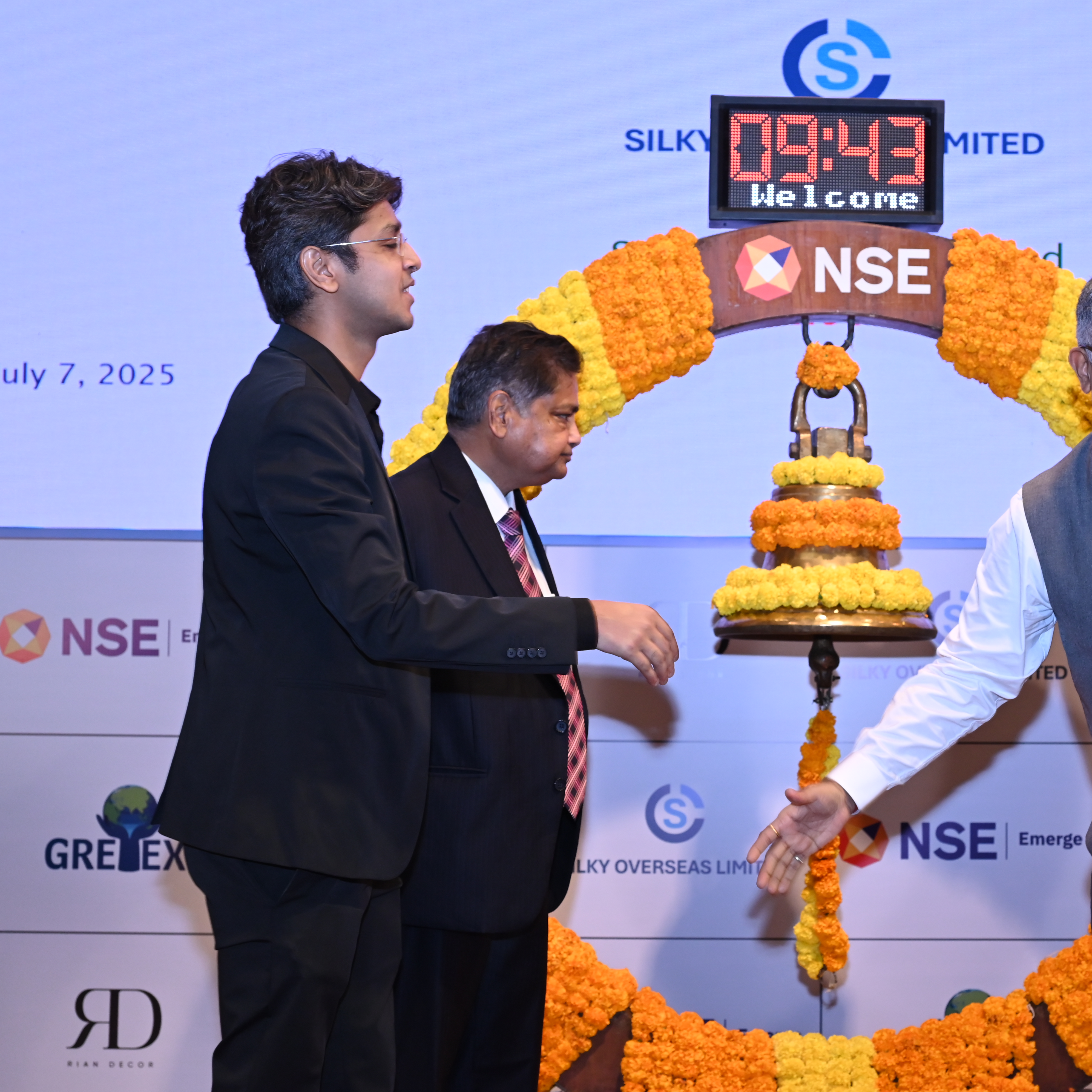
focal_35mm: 59
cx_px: 821
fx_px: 2106
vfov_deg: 29.1
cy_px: 543
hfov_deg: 28.6
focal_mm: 46
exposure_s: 1/125
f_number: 5.6
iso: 1250
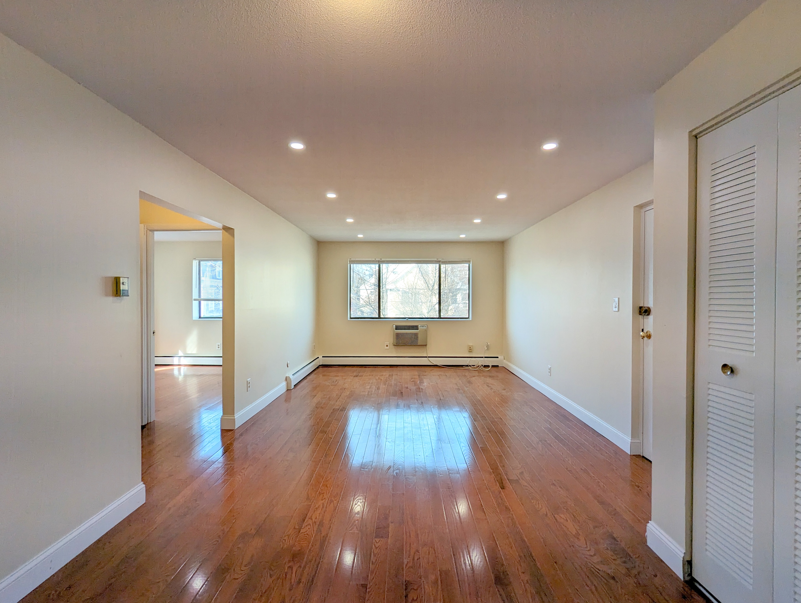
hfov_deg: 94.4
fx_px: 371
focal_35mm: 16
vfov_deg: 78.2
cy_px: 302
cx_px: 400
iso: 62
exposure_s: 1/293
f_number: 2.2
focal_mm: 2.35
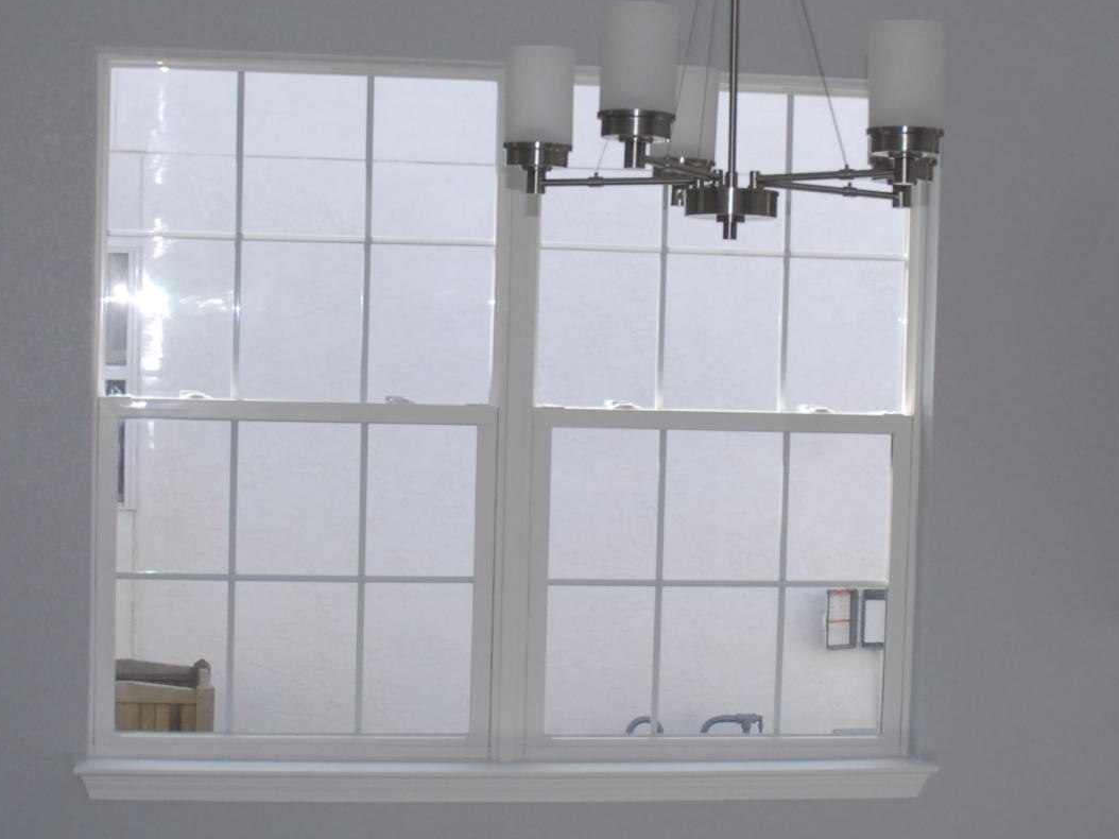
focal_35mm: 74
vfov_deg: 19.9
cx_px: 532
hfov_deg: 26.3
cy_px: 444
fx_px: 2392
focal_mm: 18
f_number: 7.1
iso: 400
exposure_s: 1/250
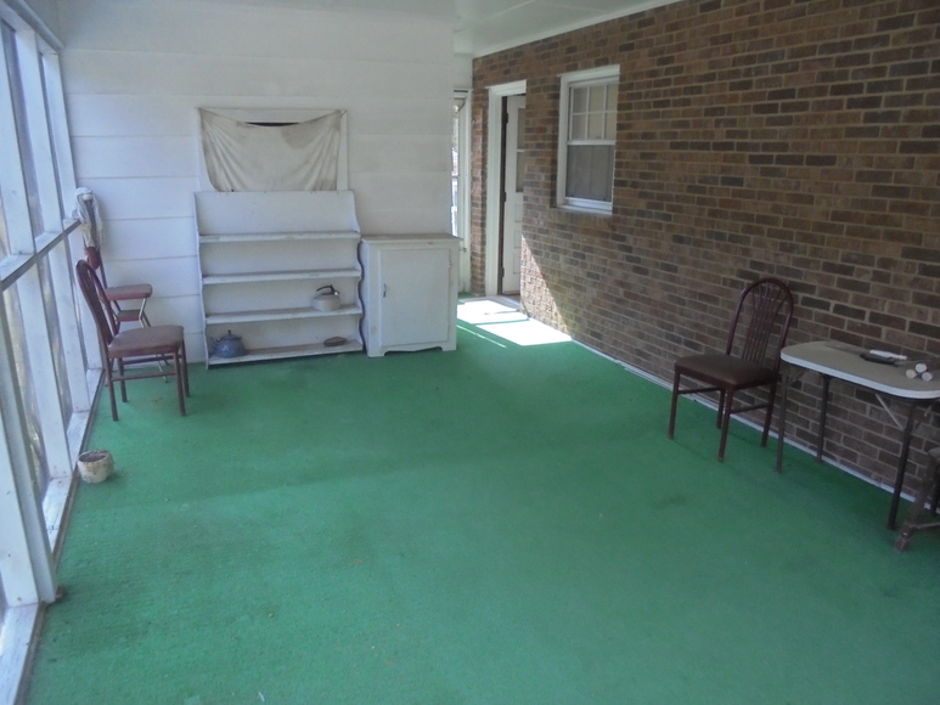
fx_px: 706
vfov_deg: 53.1
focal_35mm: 26
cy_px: 352
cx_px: 470
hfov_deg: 67.3
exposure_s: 1/250
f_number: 3.5
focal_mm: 4.6
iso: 320
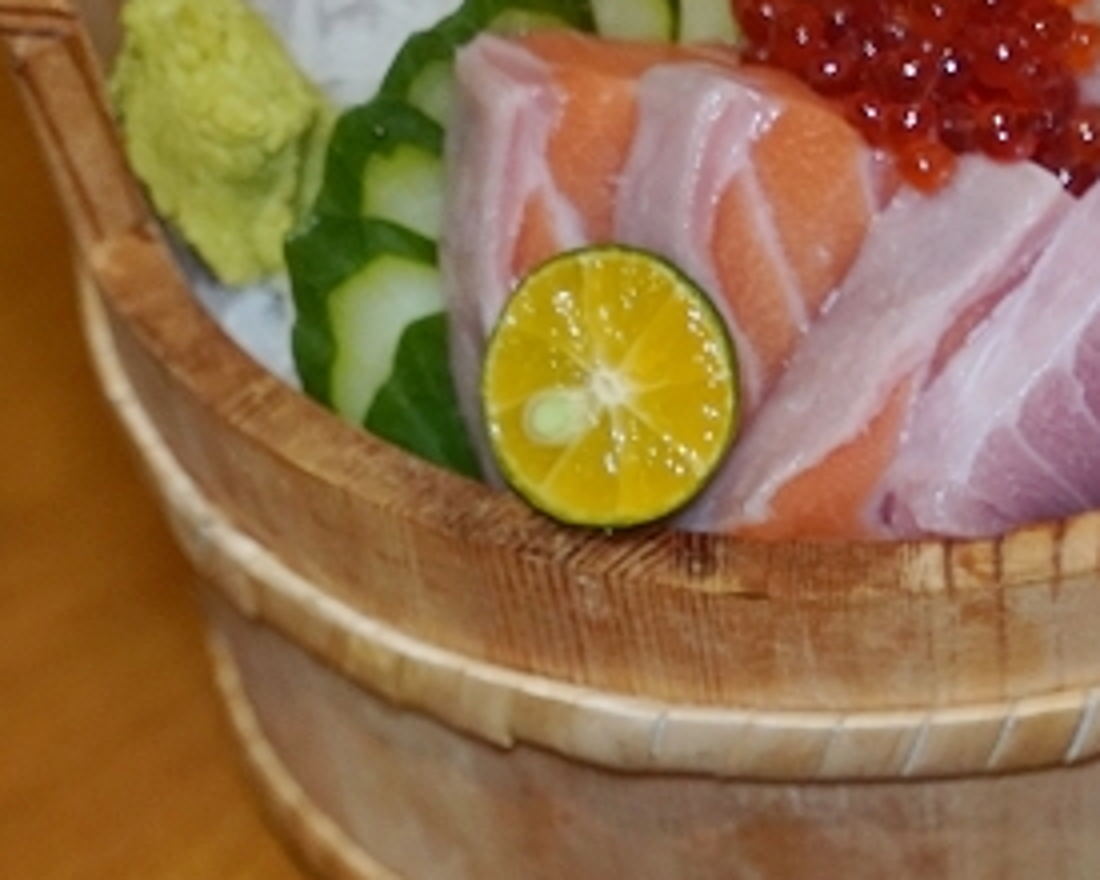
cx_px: 896
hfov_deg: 8.4
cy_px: 1380
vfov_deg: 6.7
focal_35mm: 229
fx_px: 7455
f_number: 4
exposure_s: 1/160
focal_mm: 56
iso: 1600
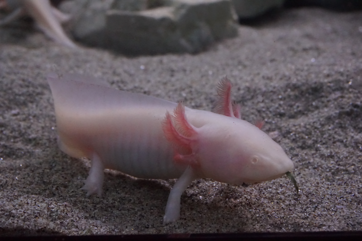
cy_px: 120
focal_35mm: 62
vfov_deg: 22.1
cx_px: 181
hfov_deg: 32.6
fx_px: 618
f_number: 9
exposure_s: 1/30
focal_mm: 41
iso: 8000
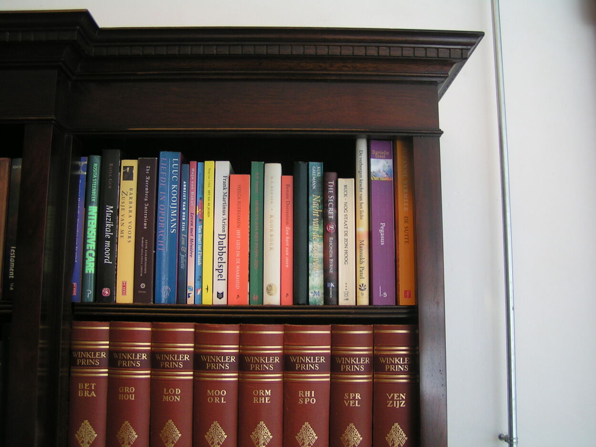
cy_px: 224
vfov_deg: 49.8
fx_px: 482
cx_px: 298
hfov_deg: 63.4
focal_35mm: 28
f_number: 3.2
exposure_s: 1/40
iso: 50
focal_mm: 4.4
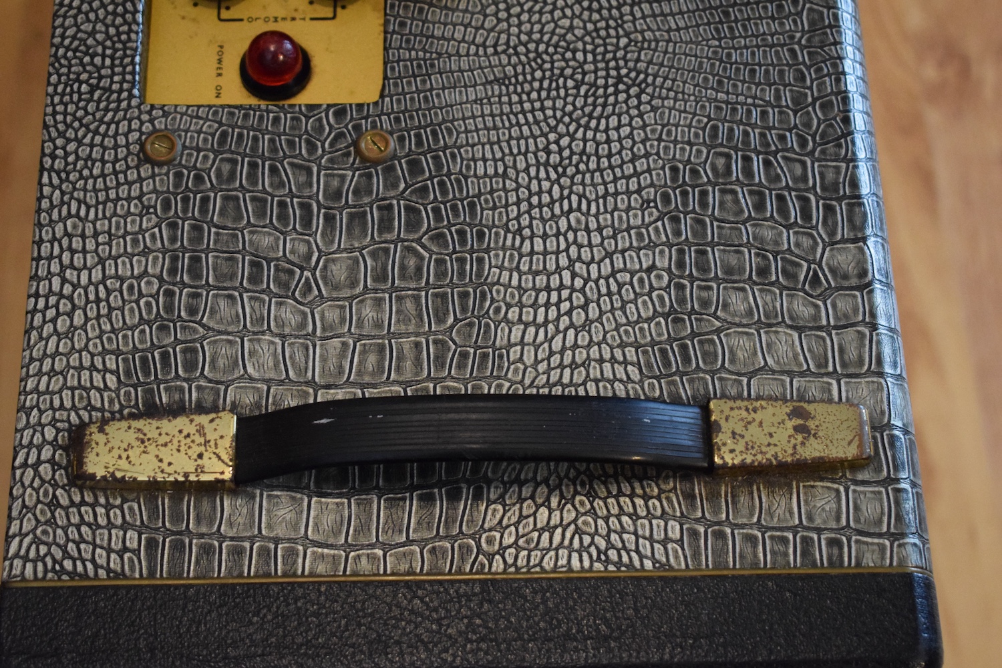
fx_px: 1920
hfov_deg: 29.2
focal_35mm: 69
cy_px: 334
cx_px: 501
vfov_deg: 19.7
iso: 4000
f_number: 5.3
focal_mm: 46
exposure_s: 1/60
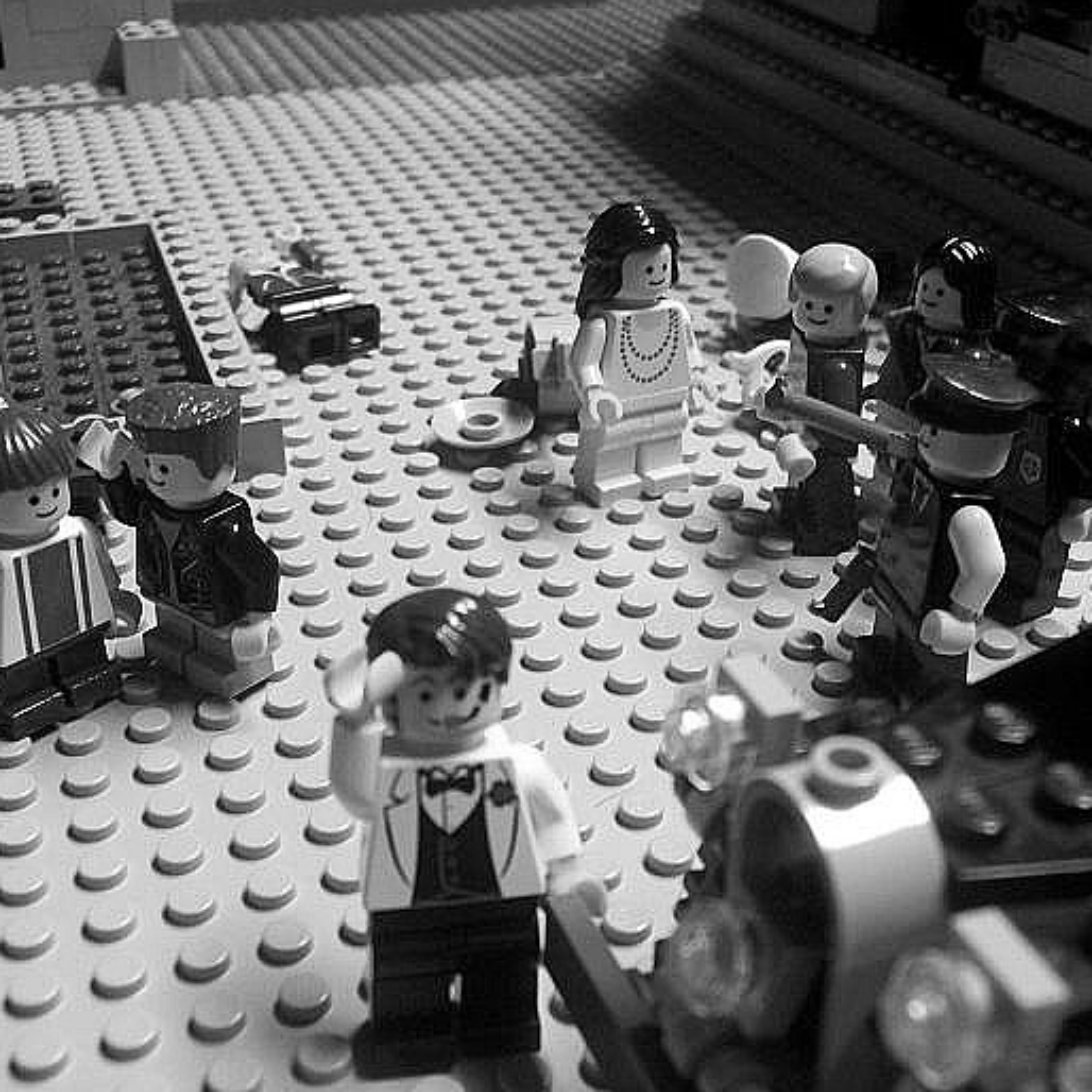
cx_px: 594
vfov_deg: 39.2
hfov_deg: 39.1
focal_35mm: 43
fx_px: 1535
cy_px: 545
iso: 160
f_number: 2.7
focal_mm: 6
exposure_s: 1/20
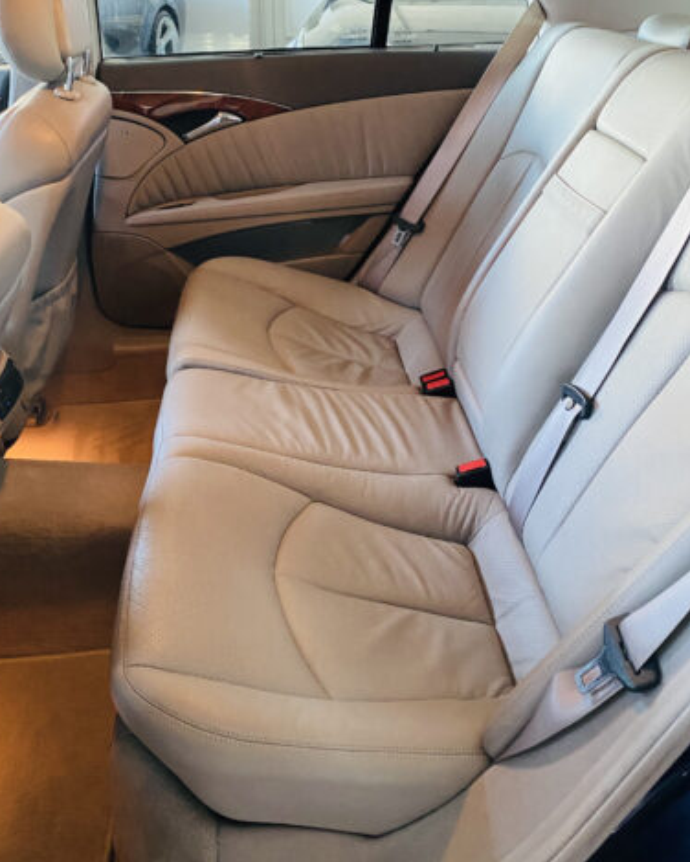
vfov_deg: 52.8
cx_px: 348
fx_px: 868
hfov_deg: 43.4
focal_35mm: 34
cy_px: 400
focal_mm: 4.25
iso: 500
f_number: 1.8
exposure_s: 1/60
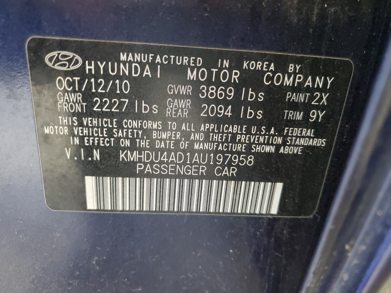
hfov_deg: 67.3
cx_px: 196
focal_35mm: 26
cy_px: 146
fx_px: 294
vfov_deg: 53.1
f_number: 1.5
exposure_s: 1/15
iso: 312
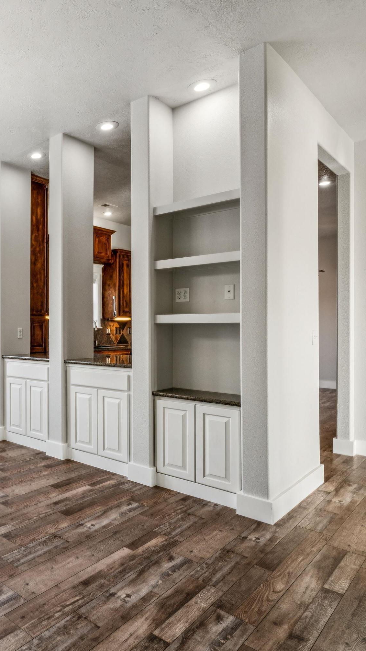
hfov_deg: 39.0
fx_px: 436
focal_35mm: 25
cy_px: 326
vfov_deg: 73.4
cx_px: -17
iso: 400
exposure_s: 1/25
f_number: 13
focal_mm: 15.8
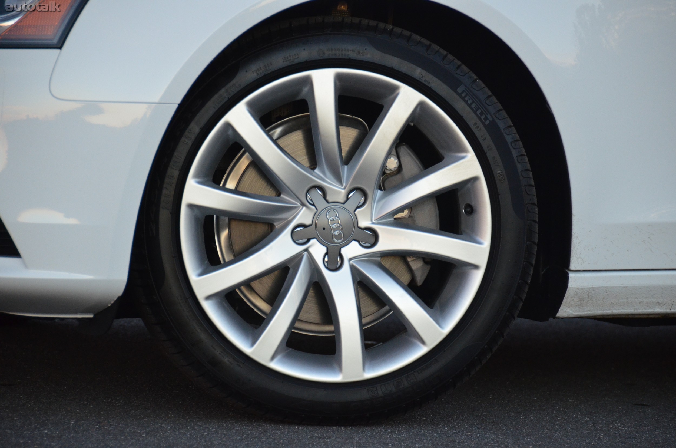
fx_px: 4216
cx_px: 338
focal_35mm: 225
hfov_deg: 9.2
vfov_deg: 6.1
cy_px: 224
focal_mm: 150
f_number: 5.6
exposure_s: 1/160
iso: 1600
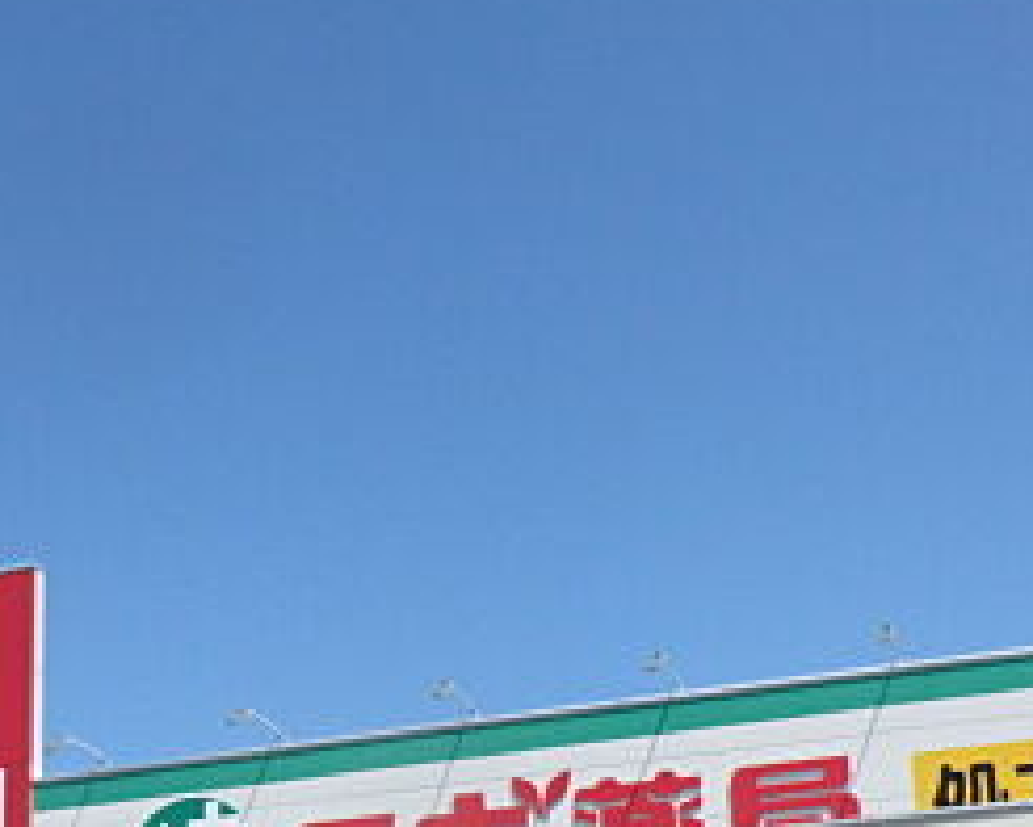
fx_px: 1866
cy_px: 844
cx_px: 386
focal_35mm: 61
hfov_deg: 30.8
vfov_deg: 23.8
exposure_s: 1/320
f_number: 7.5
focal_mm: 4.3
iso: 80
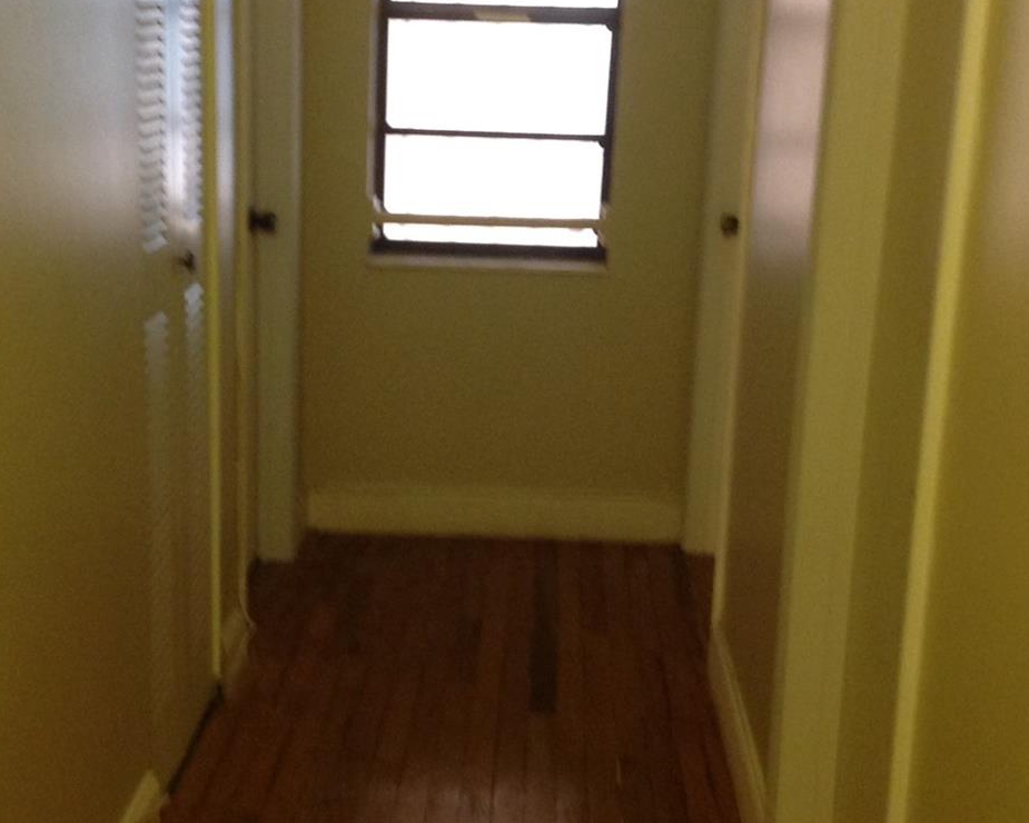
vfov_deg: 25.8
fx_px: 1797
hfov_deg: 31.9
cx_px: 455
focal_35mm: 59
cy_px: 404
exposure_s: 1/15
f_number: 2.4
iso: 250
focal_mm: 4.28
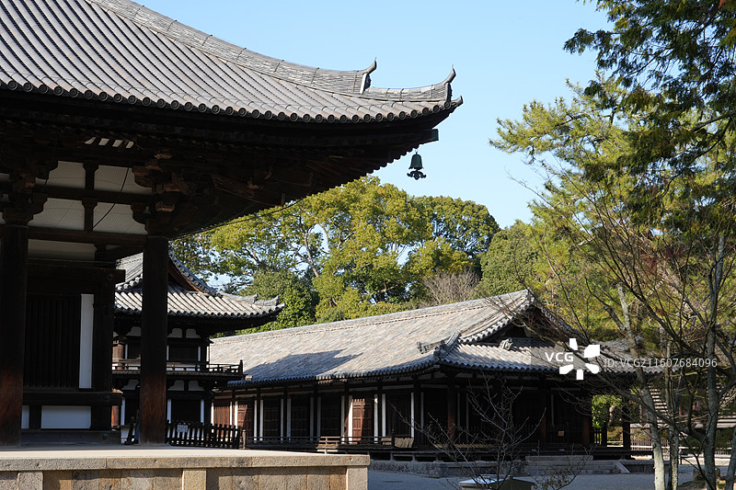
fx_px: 1369
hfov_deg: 30.1
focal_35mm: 67
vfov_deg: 20.3
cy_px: 245
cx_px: 368
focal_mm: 67
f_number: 16
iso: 320
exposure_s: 1/80
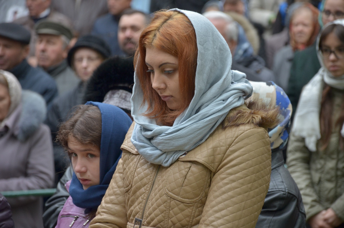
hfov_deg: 9.8
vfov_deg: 6.5
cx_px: 172
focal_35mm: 210
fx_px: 2003
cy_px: 114
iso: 640
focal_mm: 140
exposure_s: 1/200
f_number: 5.6
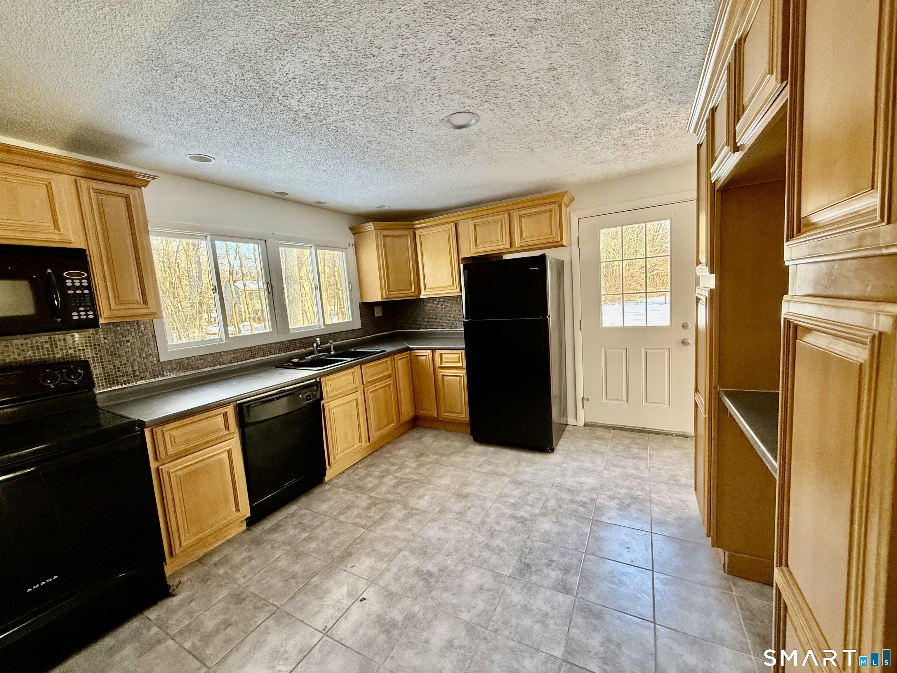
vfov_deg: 85.7
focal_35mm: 14
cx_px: 448
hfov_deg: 102.1
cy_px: 336
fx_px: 363
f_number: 2.2
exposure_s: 1/92
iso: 400
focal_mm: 2.22
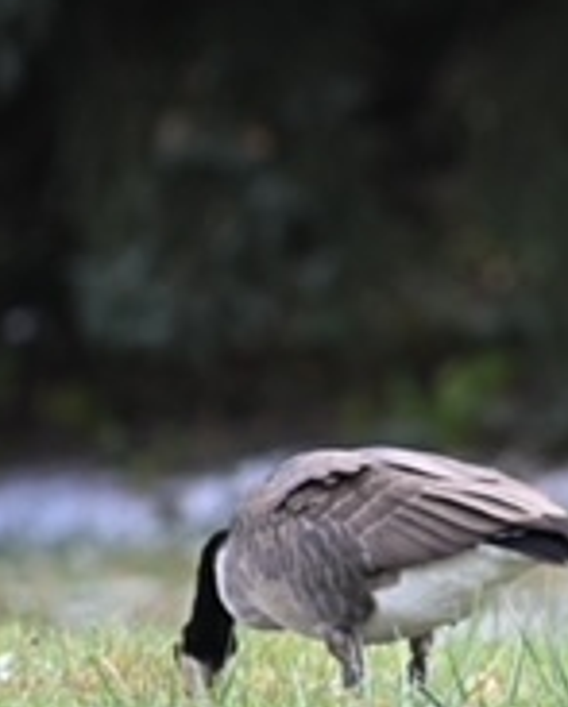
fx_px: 34397
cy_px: 371
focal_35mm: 1641
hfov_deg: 0.9
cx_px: 1039
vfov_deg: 1.2
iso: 400
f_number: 8
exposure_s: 1/250
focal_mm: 500
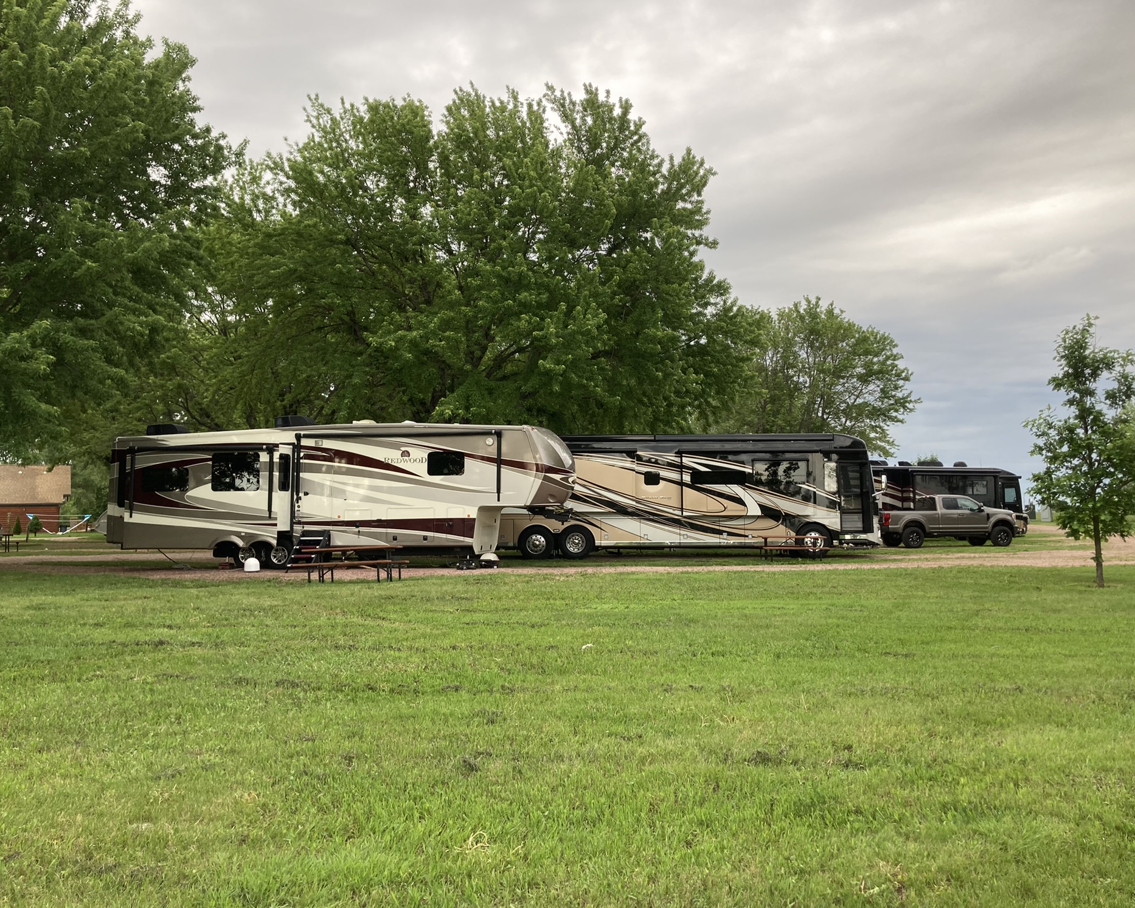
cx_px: 595
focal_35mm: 30
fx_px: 1008
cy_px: 452
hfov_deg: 58.7
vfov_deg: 48.5
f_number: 1.8
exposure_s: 1/121
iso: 25
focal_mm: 3.99
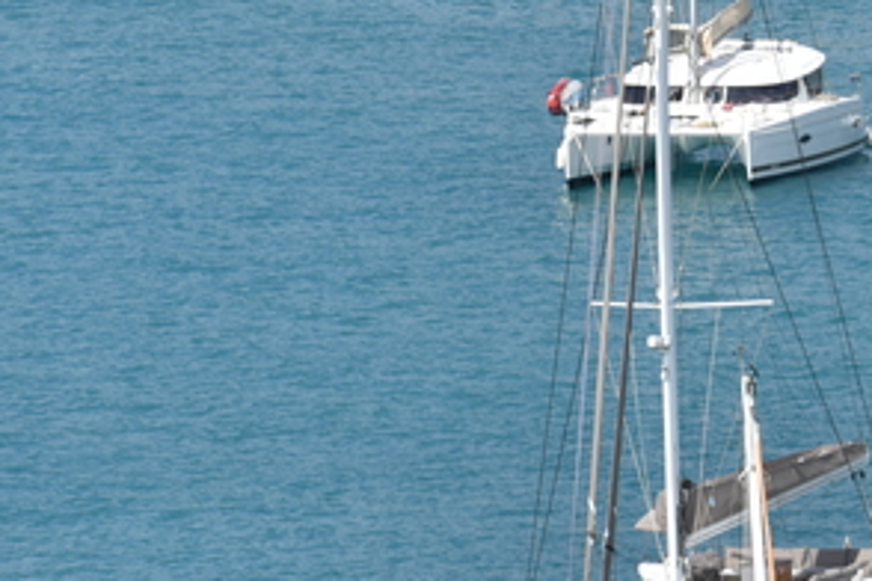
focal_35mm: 784
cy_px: -187
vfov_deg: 1.8
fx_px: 18989
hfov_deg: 2.6
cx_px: 1634
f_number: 8
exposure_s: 1/400
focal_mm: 180
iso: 100
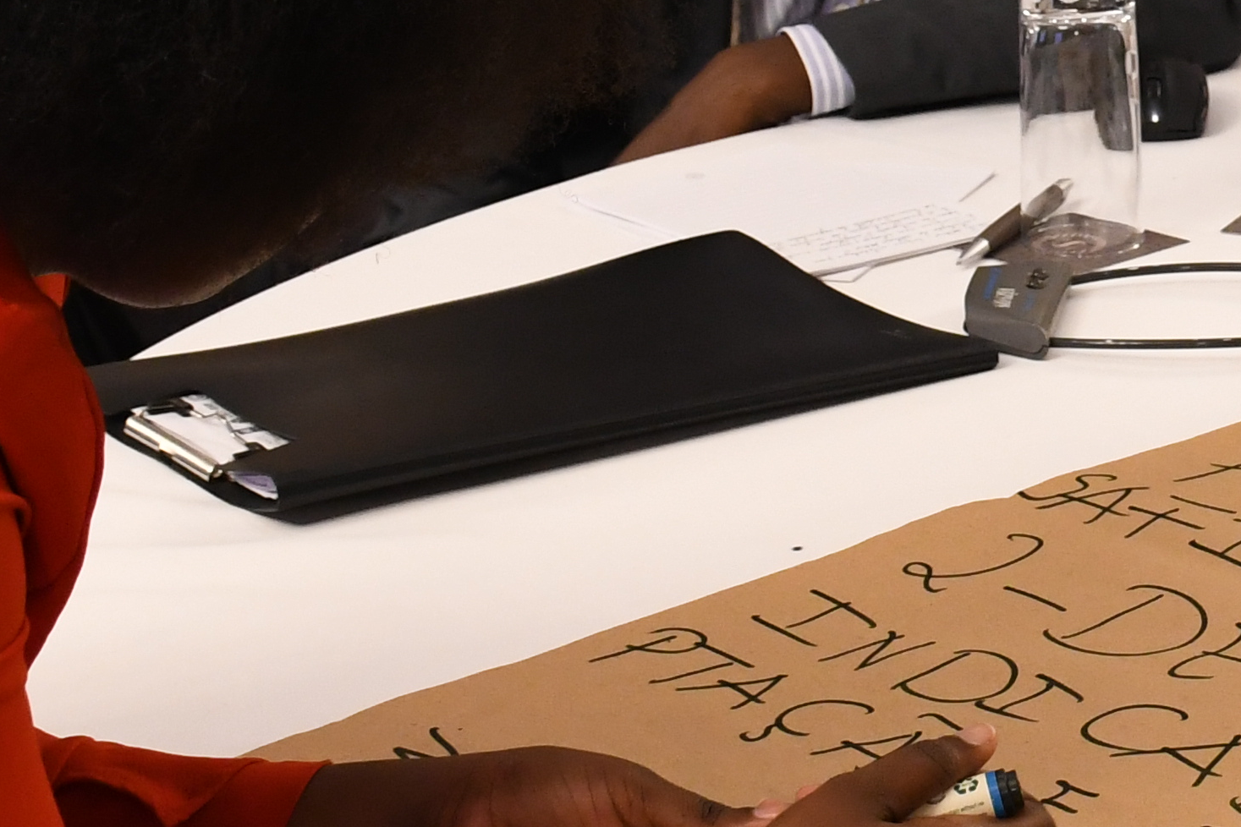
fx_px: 5101
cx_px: 1572
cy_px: -181
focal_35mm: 148
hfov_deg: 13.4
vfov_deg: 9.1
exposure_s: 1/40
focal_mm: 26
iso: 1600
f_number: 6.3
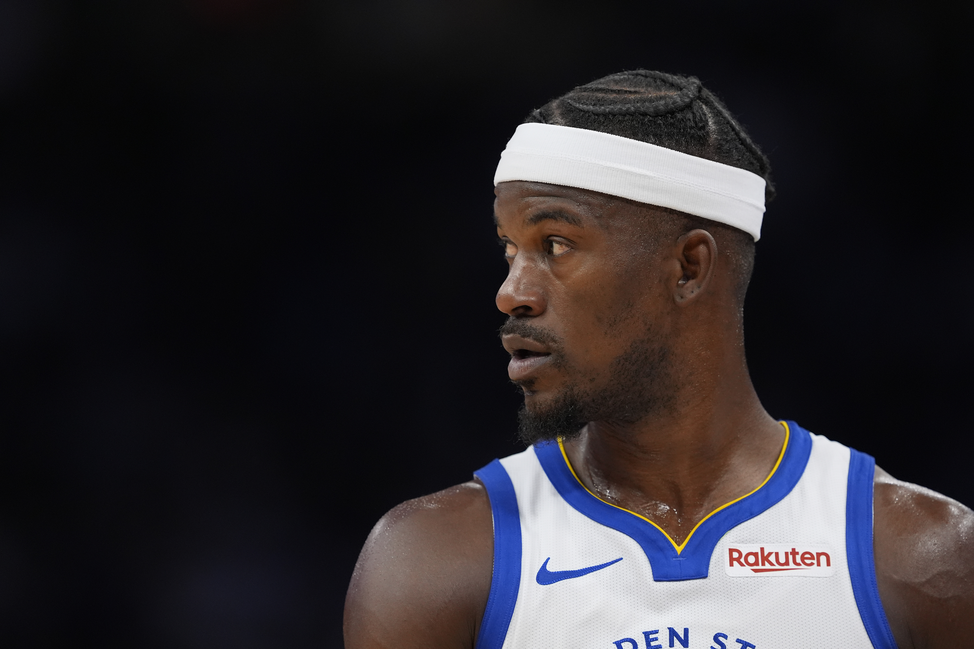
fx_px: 10821
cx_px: 487
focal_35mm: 400
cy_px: 324
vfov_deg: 3.4
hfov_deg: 5.2
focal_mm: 400
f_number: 3.2
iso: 3200
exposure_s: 1/1600
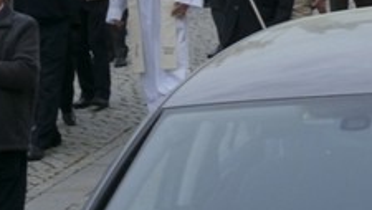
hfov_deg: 13.3
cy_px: -72
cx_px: 230
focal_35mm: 162
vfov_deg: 7.4
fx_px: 1599
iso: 100
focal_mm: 11.86
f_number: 4.3
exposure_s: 1/400
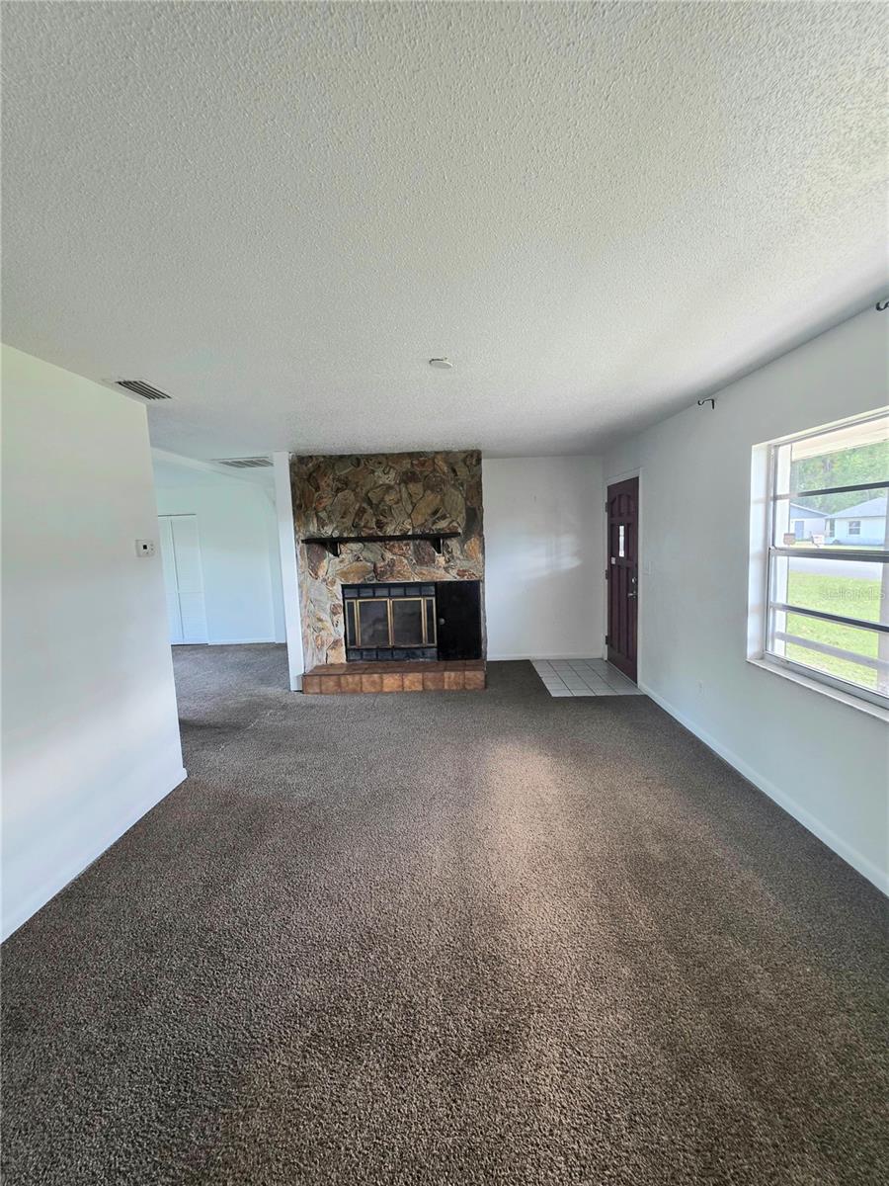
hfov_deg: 89.9
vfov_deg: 106.2
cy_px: 593
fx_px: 445
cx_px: 444
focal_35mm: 13
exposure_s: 1/120
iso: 250
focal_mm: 2.2
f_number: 1.9
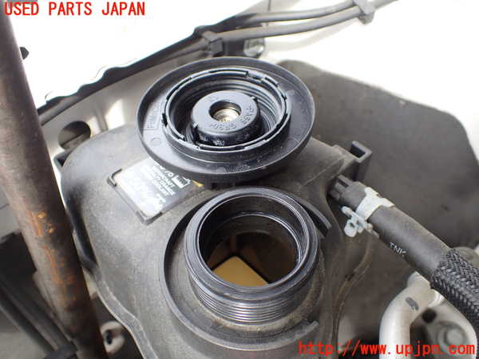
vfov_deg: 46.8
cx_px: 240
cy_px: 180
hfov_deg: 60.0
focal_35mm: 30
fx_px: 415
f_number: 2.3
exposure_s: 1/125
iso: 100
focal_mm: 5.4
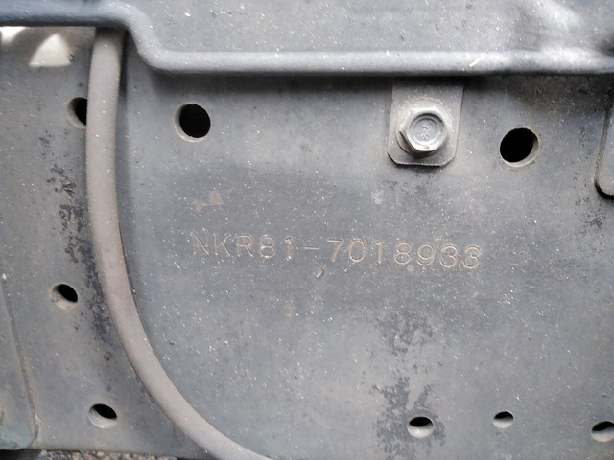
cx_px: 307
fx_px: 479
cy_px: 230
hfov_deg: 65.3
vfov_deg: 51.4
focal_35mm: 27
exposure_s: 1/30
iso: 100
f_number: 2.2
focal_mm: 3.46
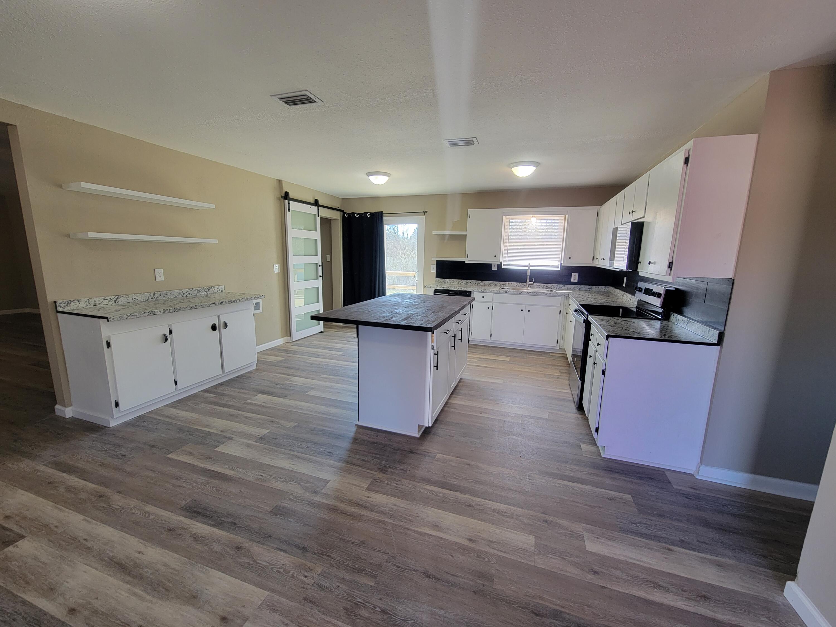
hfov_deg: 106.2
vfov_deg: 89.9
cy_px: 314
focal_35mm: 13
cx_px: 418
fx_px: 314
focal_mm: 2.2
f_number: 2.2
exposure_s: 1/60
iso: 100
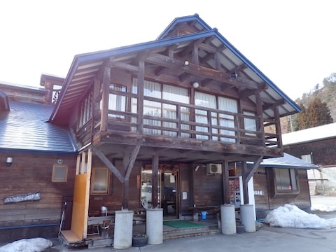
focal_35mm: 25
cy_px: 126
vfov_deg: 54.9
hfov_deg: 69.4
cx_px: 168
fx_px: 243
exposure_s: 1/200
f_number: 2.8
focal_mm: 4.5
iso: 100
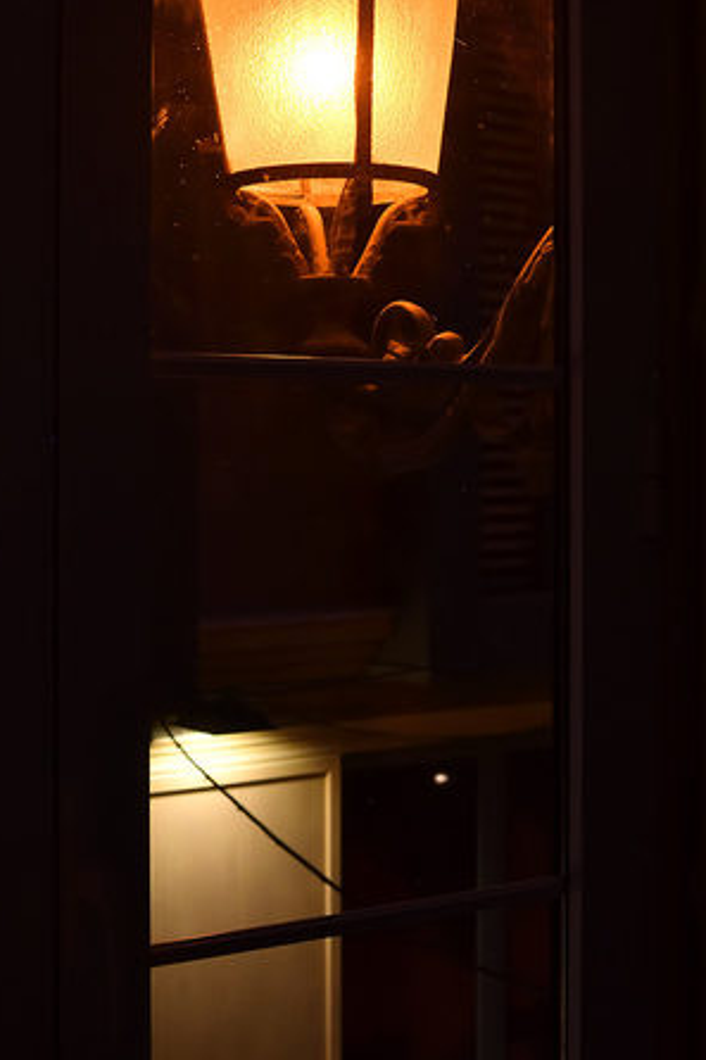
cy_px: 368
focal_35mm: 71
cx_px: 364
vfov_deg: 28.4
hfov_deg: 19.3
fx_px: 2080
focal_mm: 35
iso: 1250
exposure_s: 1/160
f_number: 5.6
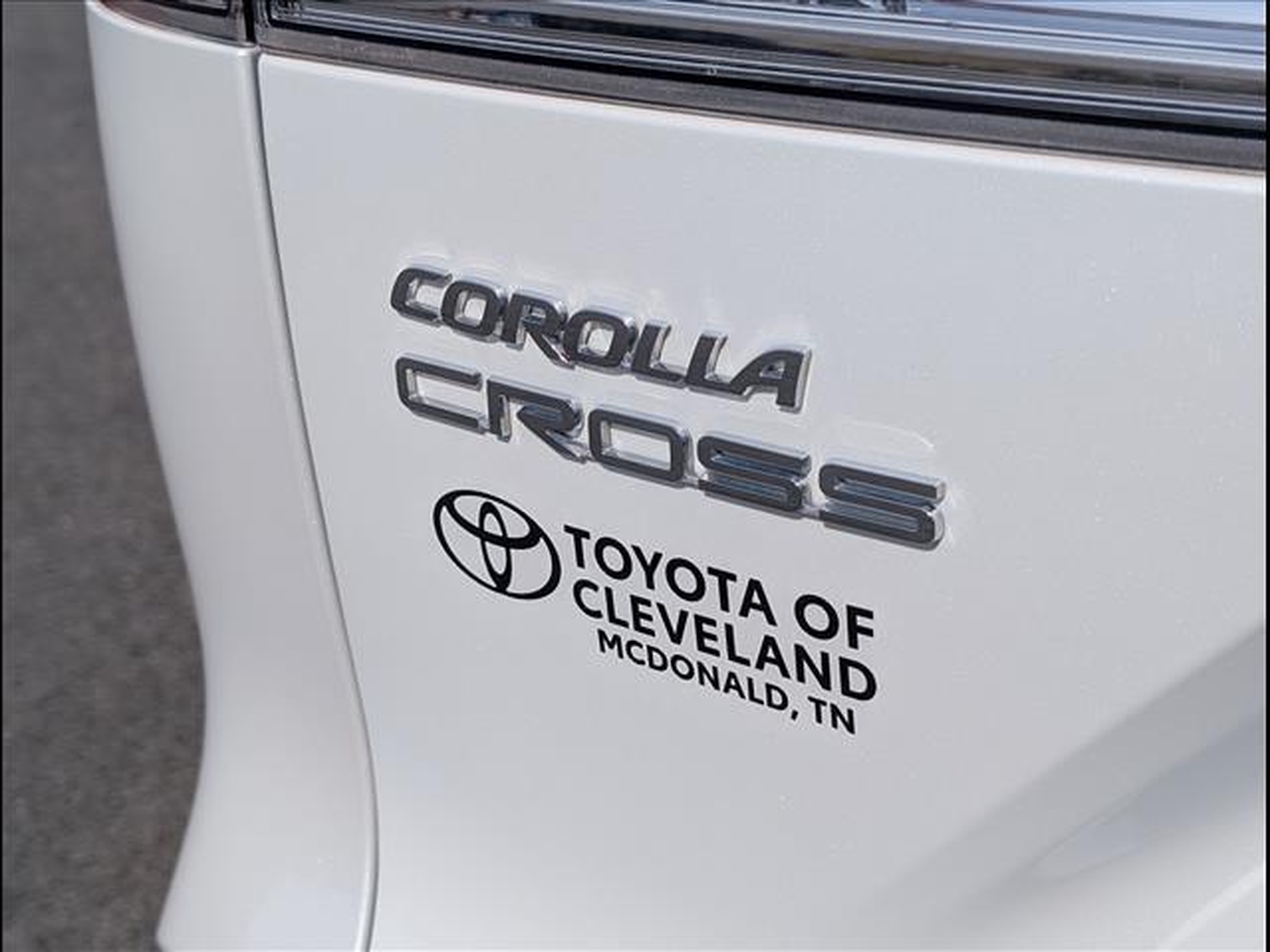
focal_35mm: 49
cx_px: 635
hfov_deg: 38.9
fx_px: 1798
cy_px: 476
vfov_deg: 29.7
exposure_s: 1/2500
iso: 34
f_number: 1.68
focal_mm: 6.9
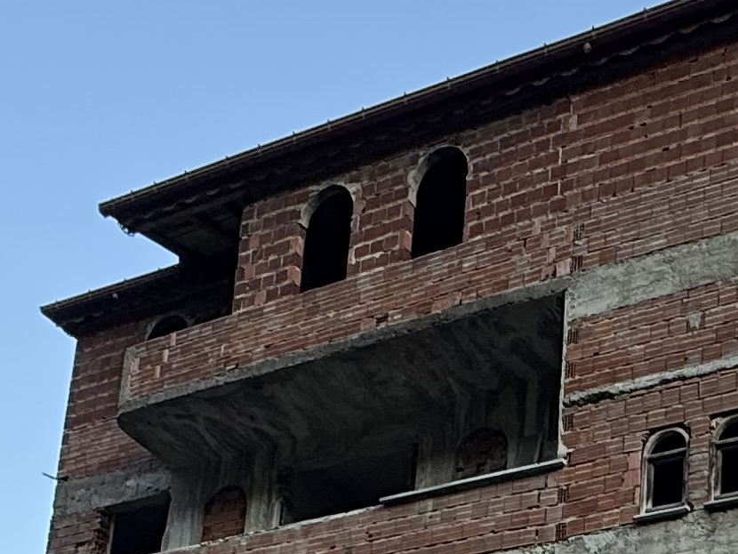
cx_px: 590
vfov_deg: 18.8
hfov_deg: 28.0
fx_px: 1450
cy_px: 856
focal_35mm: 68
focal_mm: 2.22
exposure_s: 1/250
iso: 64
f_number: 2.2
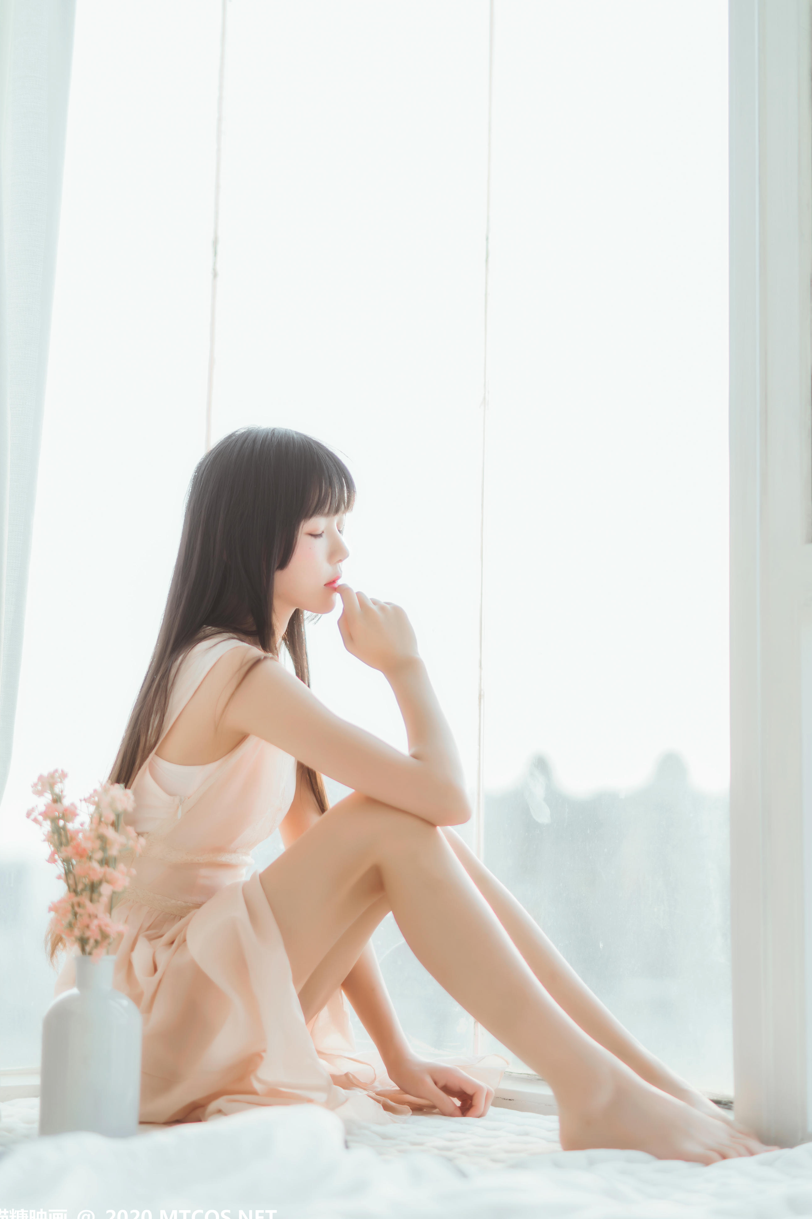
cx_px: 400
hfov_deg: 26.5
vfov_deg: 38.9
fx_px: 1726
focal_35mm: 51
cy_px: 611
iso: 100
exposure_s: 1/400
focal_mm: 50
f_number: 1.4
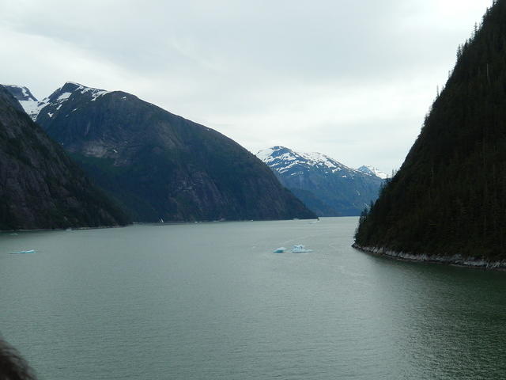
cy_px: 190
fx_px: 658
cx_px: 253
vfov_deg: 32.2
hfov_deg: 42.1
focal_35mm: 45
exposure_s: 1/1000
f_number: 4.3
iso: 125
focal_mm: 8.1
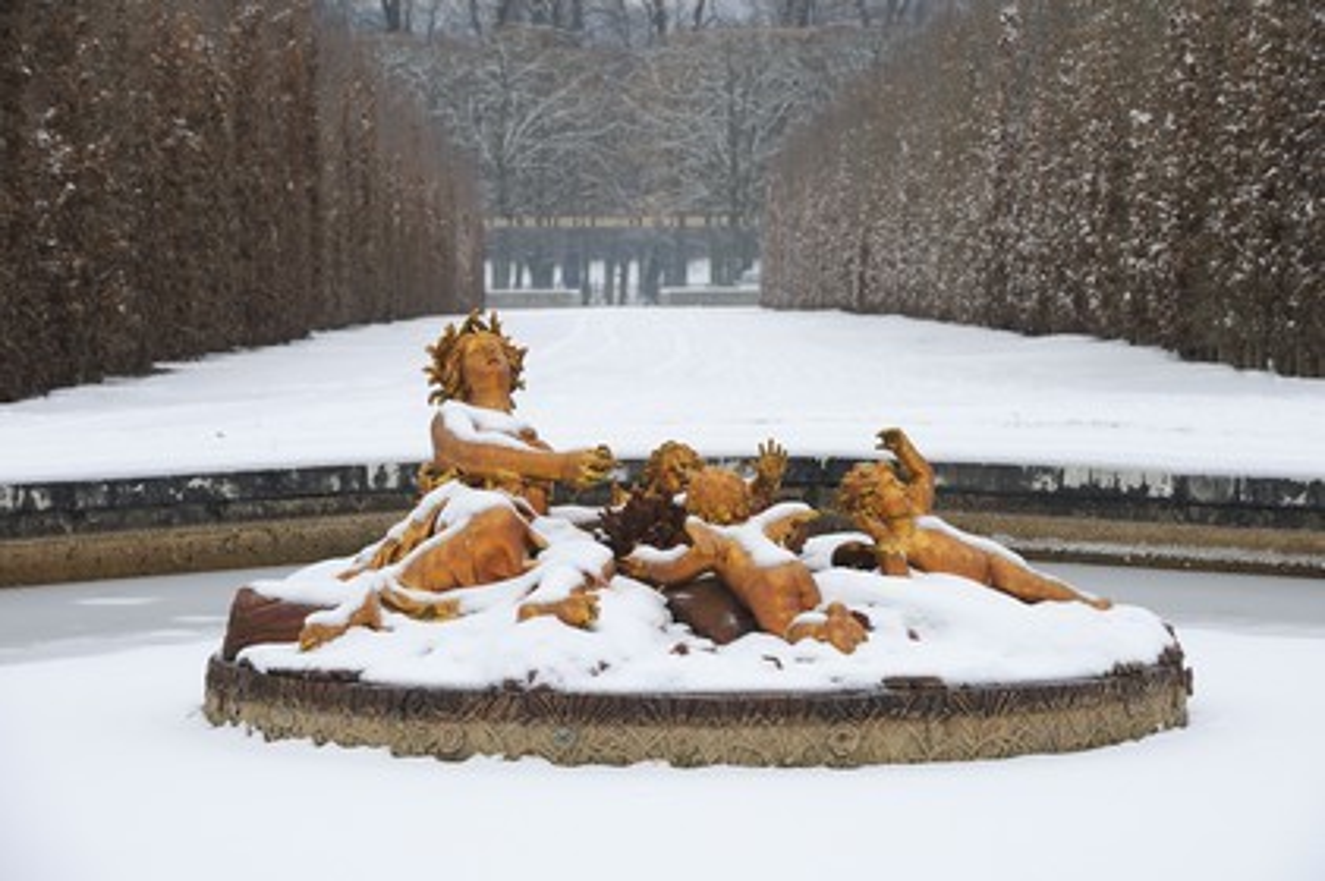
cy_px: 440
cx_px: 662
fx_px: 5884
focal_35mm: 160
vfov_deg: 8.6
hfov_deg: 12.8
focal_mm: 160
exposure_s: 1/160
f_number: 9
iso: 400
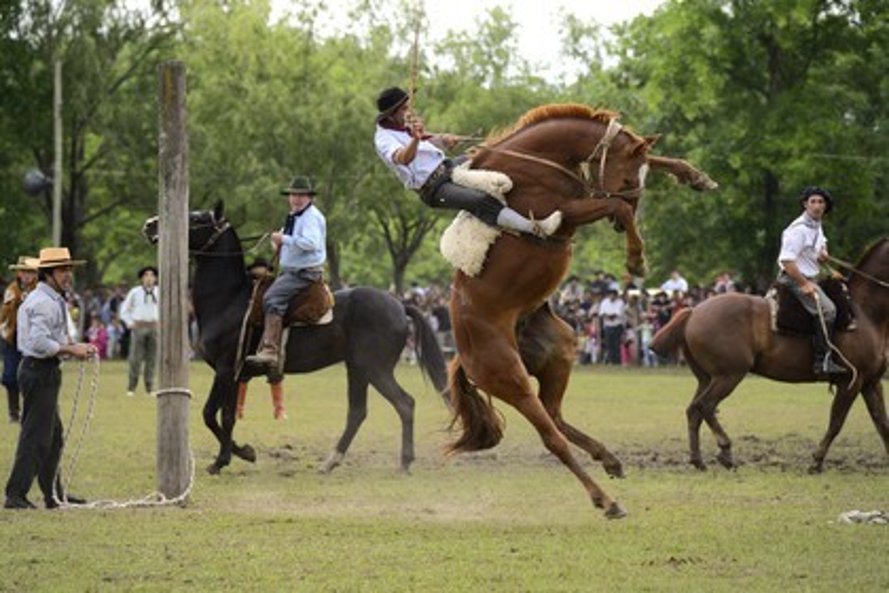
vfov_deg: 6.9
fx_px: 4939
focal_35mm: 200
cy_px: 296
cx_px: 444
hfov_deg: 10.3
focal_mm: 200
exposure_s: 1/400
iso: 800
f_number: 6.3
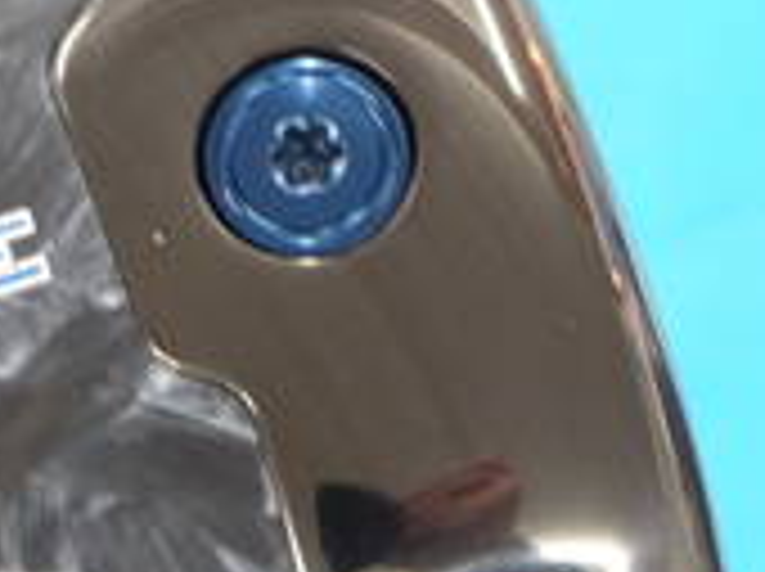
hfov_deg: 6.2
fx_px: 6996
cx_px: -108
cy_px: 419
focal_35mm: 317
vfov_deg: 4.7
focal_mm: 42
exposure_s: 1/50
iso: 800
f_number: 5.6
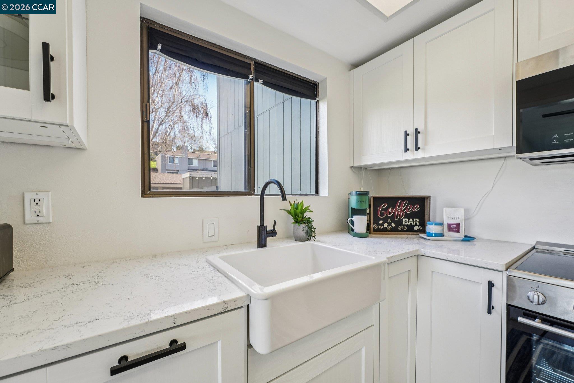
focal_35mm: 14
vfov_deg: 81.2
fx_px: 223
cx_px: 287
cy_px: 192
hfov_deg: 104.3
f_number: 8
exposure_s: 1/30
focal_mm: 14
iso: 640
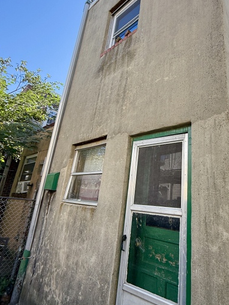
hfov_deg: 60.3
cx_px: 144
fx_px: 194
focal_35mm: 22
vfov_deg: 76.2
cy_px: 141
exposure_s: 1/246
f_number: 2.2
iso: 50
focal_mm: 2.22
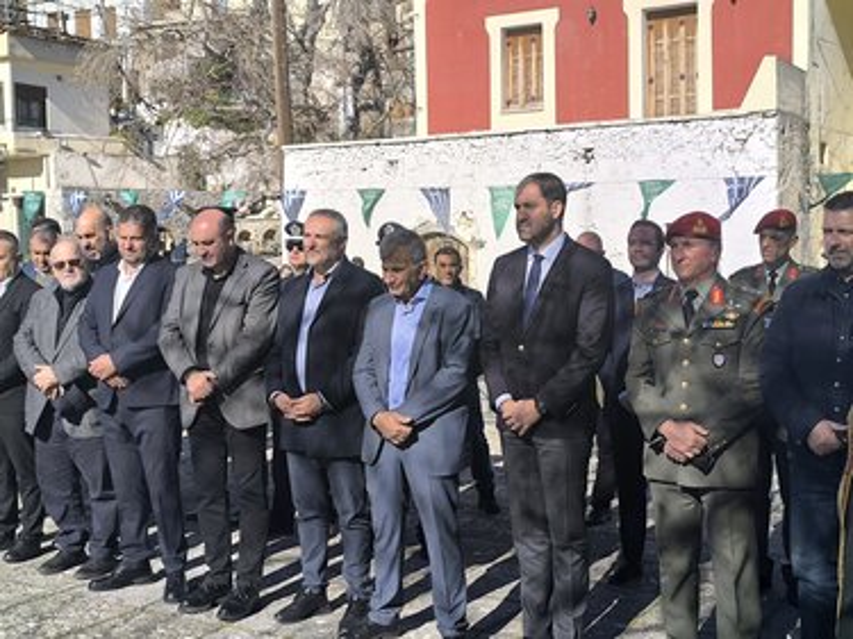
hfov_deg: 41.3
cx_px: 426
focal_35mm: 46
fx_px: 1133
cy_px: 320
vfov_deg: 31.5
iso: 50
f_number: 1.65
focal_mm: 6.14
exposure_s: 1/1145
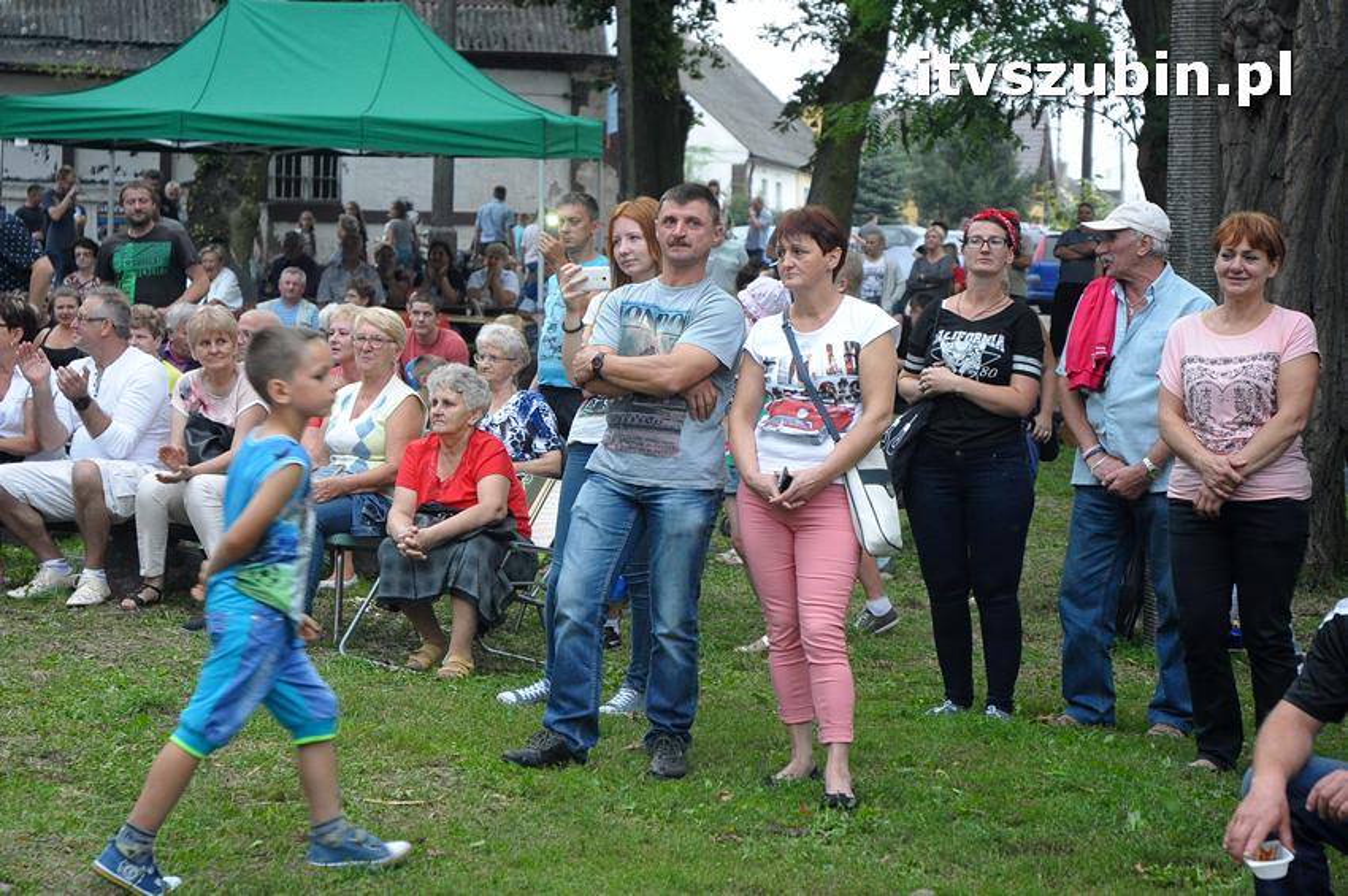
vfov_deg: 16.2
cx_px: 674
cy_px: 448
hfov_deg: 24.2
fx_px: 3142
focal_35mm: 84
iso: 1600
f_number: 4.5
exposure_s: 1/100
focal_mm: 56
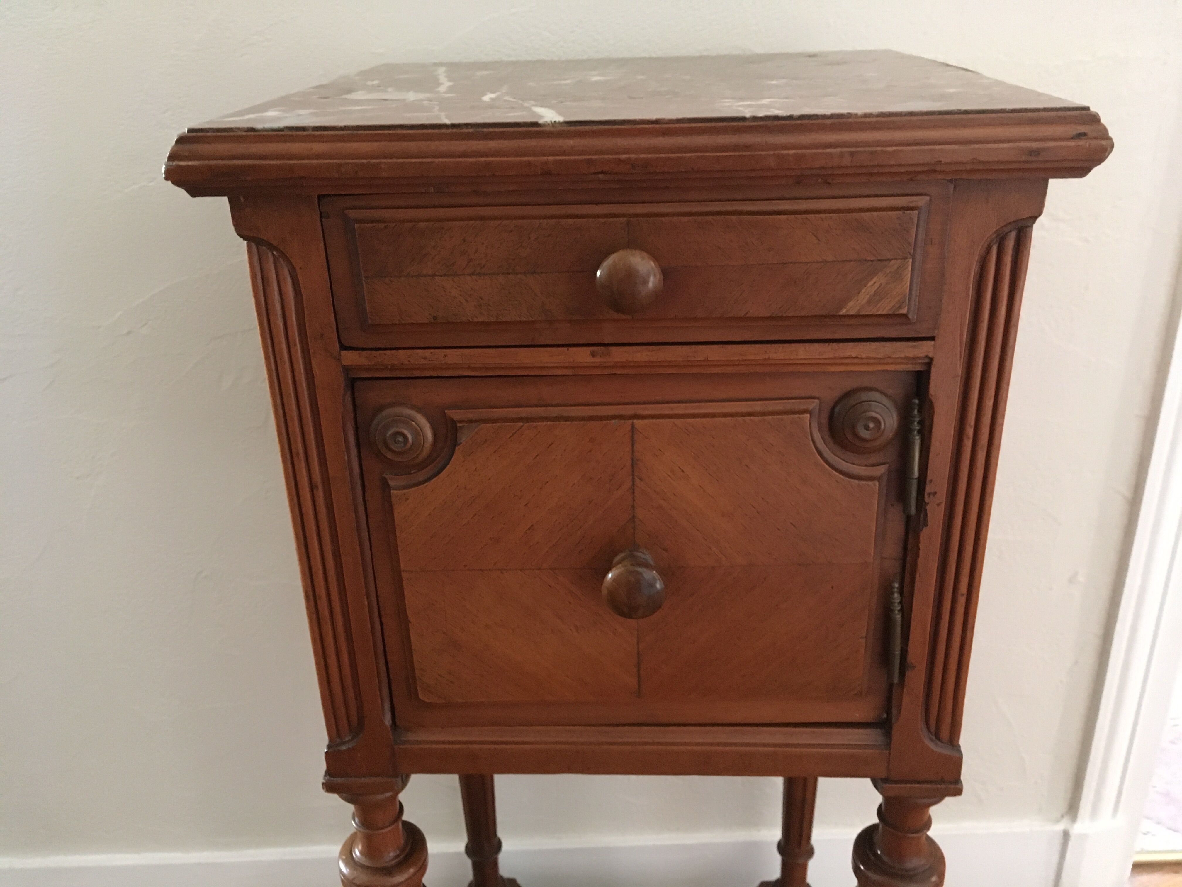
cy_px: 444
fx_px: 990
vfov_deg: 48.2
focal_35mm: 29
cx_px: 591
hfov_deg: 61.7
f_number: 2.2
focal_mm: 4.15
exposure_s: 1/17
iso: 500
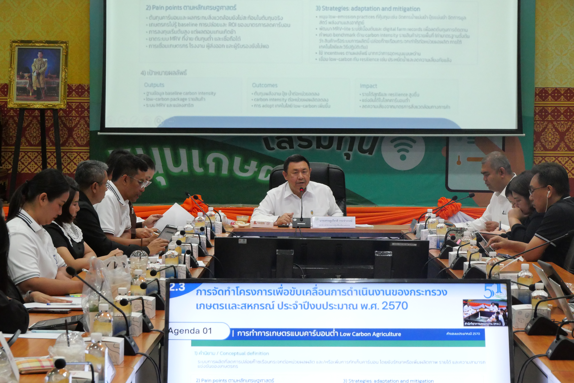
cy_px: 192
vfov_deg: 11.1
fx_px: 1978
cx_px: 287
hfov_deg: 16.5
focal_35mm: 124
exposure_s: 1/80
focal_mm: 60
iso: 3200
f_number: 8
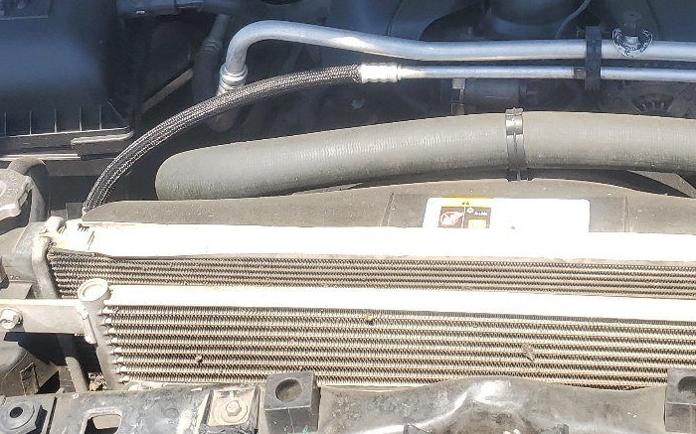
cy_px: -73
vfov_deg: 19.5
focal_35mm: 63
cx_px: 506
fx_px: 1195
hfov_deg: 32.0
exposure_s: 1/833
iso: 50
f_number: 1.5
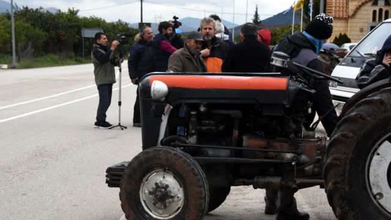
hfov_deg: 21.8
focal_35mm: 98
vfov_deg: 12.4
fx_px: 1016
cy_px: 114
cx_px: 196
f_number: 8
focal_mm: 62
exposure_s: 1/640
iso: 1000
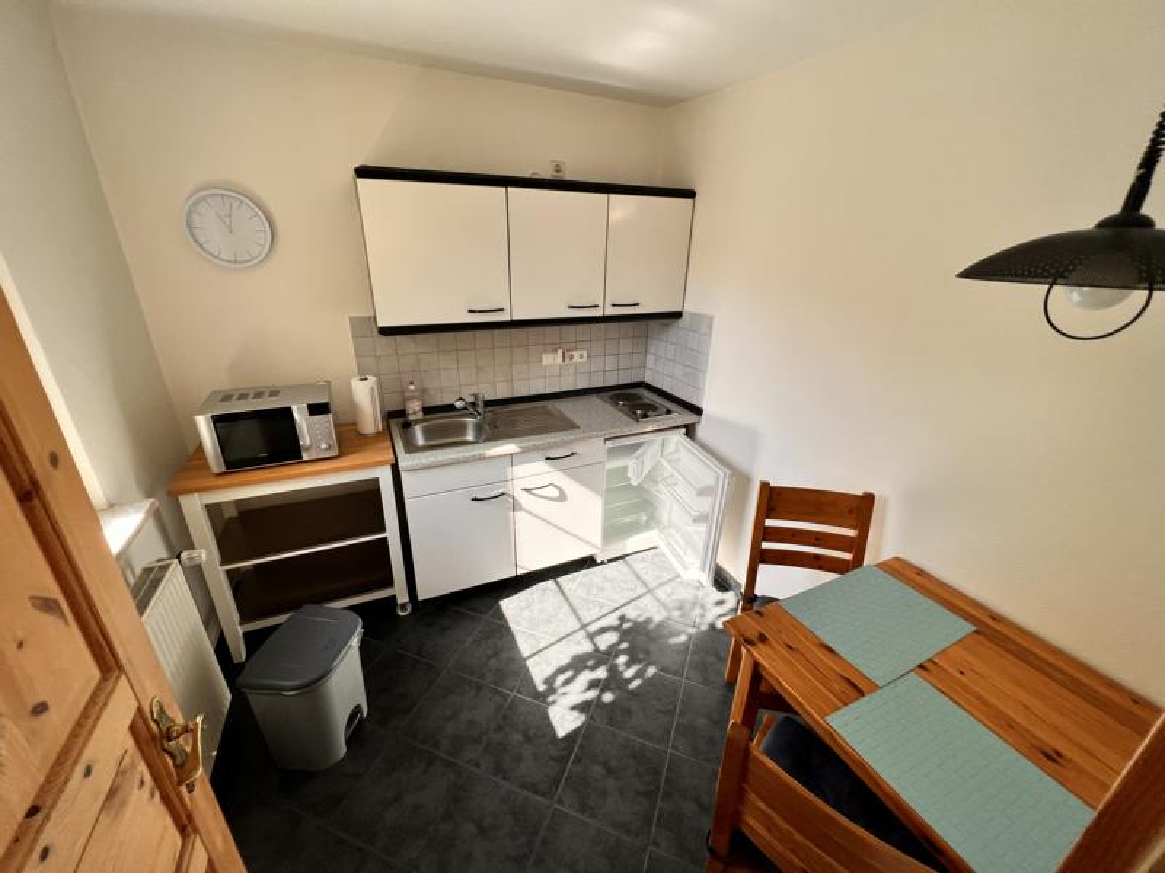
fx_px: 438
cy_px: 436
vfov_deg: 89.9
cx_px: 582
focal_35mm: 13
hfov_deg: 106.2
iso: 64
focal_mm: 1.57
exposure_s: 1/99
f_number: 1.8
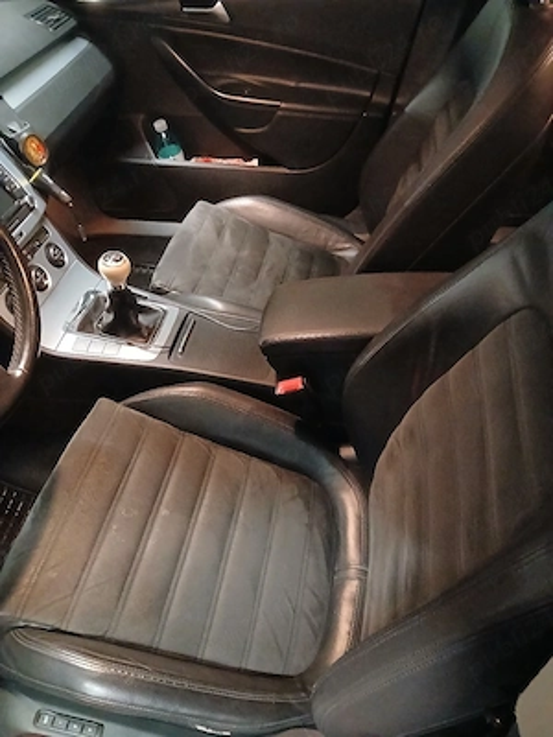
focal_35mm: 26
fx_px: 554
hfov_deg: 53.1
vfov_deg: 67.3
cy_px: 368
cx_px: 276
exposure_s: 1/16.7
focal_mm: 3.98
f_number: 1.8
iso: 2000
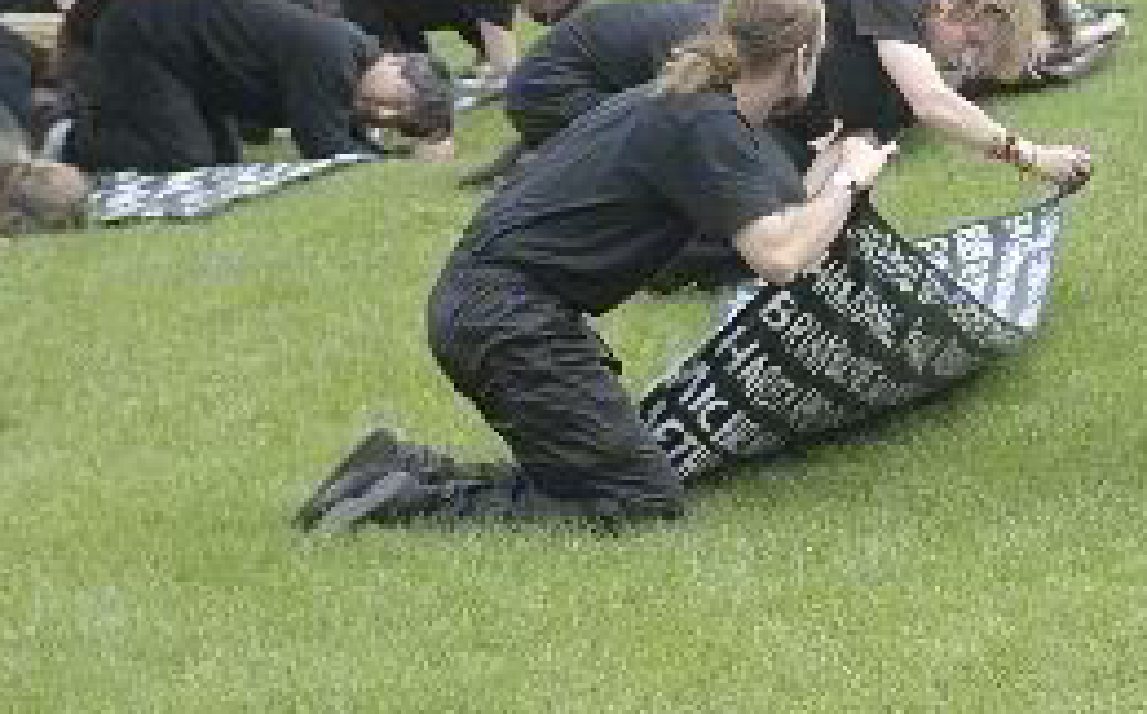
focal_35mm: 330
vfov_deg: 4.0
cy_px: -73
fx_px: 10307
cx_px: 1504
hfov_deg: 6.3
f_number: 5.6
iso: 400
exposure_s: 1/320
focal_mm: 80
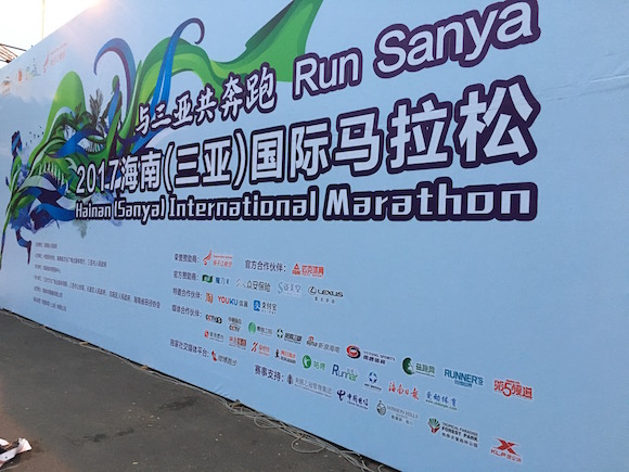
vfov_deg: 48.2
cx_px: 314
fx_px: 527
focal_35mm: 29
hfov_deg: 61.7
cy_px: 236
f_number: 2.2
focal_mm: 4.15
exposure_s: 1/17
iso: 200
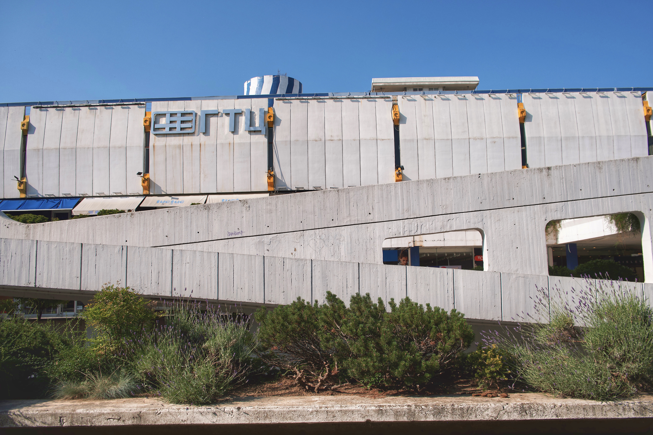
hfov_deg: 67.4
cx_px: 326
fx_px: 490
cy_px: 218
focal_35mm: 27
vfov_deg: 47.9
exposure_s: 1/1250
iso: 160
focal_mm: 18
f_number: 6.4
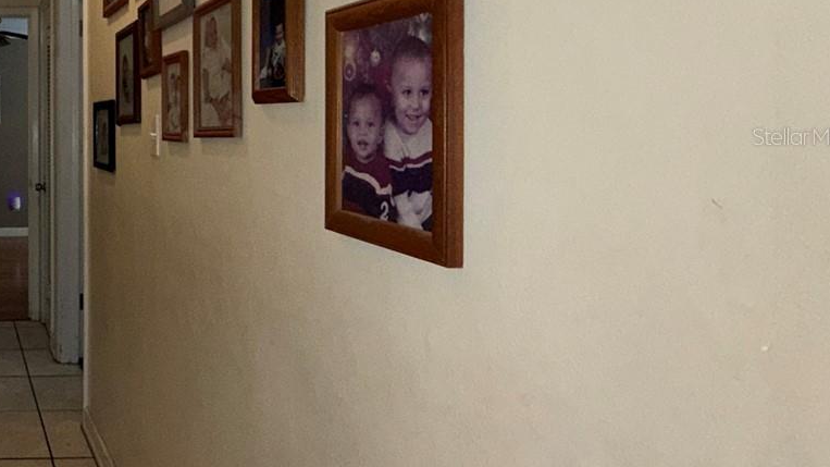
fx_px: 704
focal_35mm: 32
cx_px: -15
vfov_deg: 36.1
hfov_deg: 49.0
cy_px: 136
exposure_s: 1/60
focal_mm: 2.22
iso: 100
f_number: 2.2
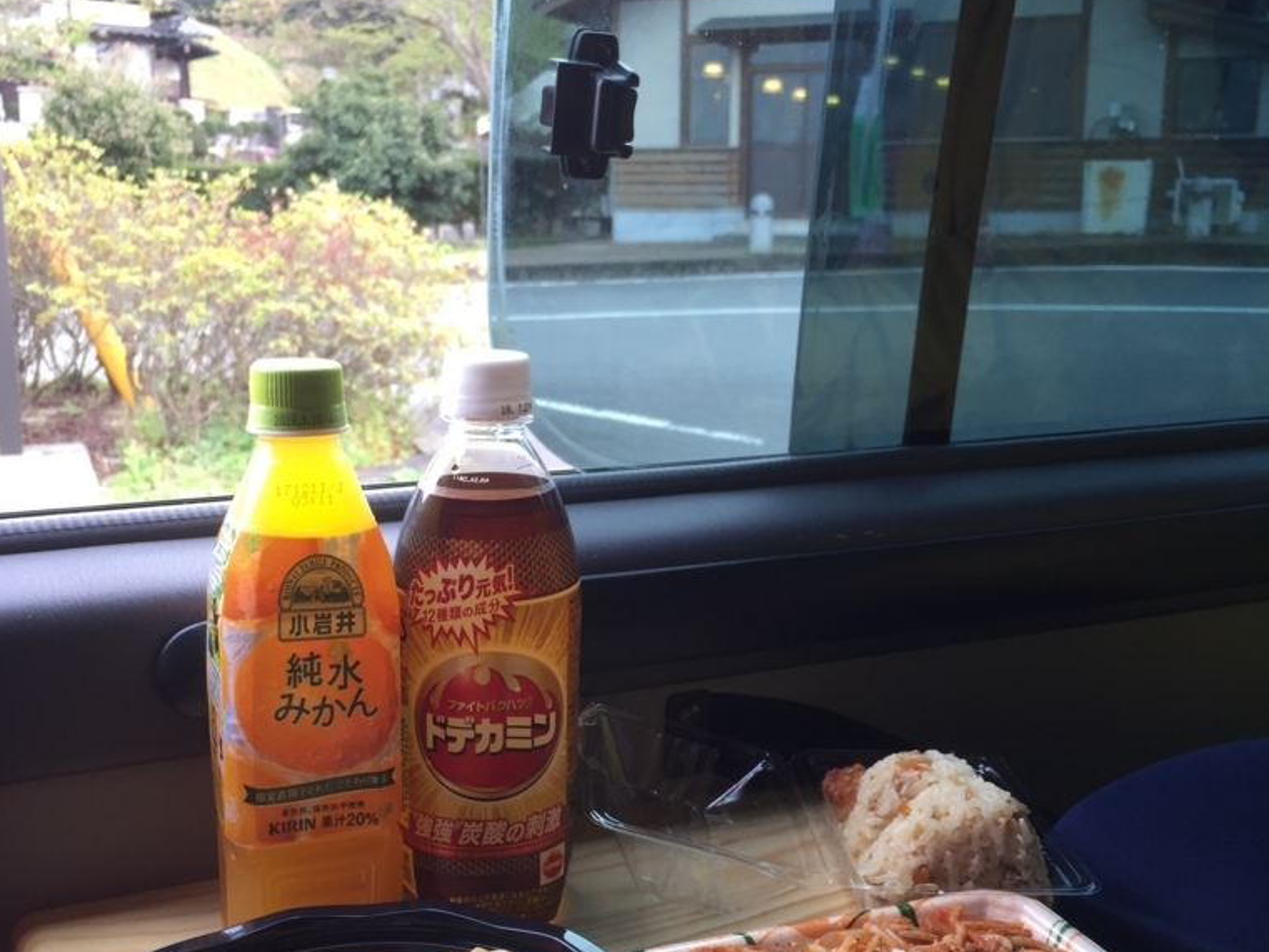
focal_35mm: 39
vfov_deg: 36.8
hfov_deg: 47.9
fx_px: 1430
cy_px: 487
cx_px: 637
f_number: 2.2
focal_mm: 4.15
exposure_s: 1/120
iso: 50
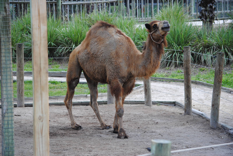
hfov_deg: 13.7
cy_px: 78
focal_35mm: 150
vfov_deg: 9.2
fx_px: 972
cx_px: 116
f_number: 4.8
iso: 200
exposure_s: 1/200
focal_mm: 100
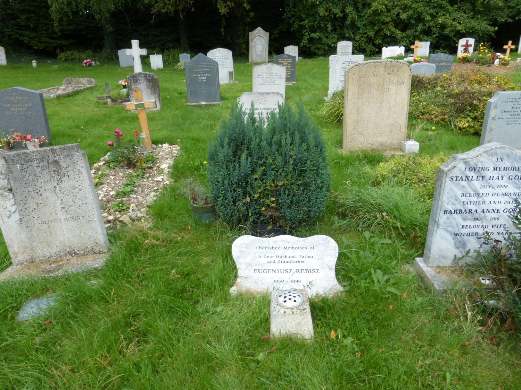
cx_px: 260
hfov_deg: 69.4
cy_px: 195
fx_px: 376
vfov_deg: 54.9
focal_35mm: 25
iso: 100
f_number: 4
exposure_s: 1/160
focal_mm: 4.3
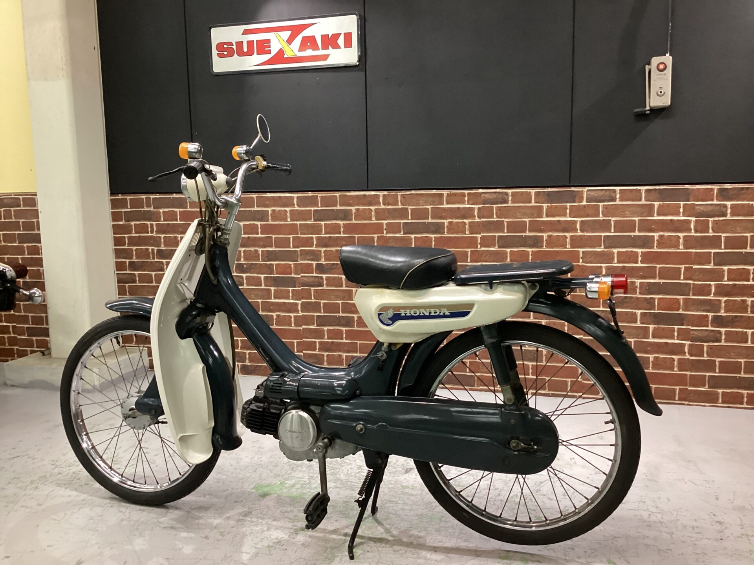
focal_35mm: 31
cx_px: 377
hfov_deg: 58.4
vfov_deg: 45.4
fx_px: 675
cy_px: 282
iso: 320
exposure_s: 1/60
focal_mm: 3.3
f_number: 2.4
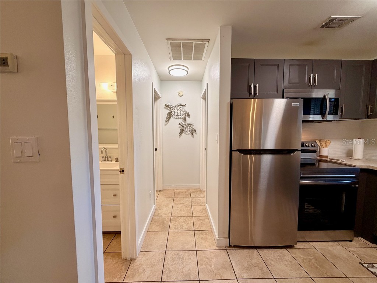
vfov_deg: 85.7
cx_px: 188
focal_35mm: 14
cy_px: 142
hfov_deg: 102.1
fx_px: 152
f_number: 2.2
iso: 250
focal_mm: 2.22
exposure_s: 1/120
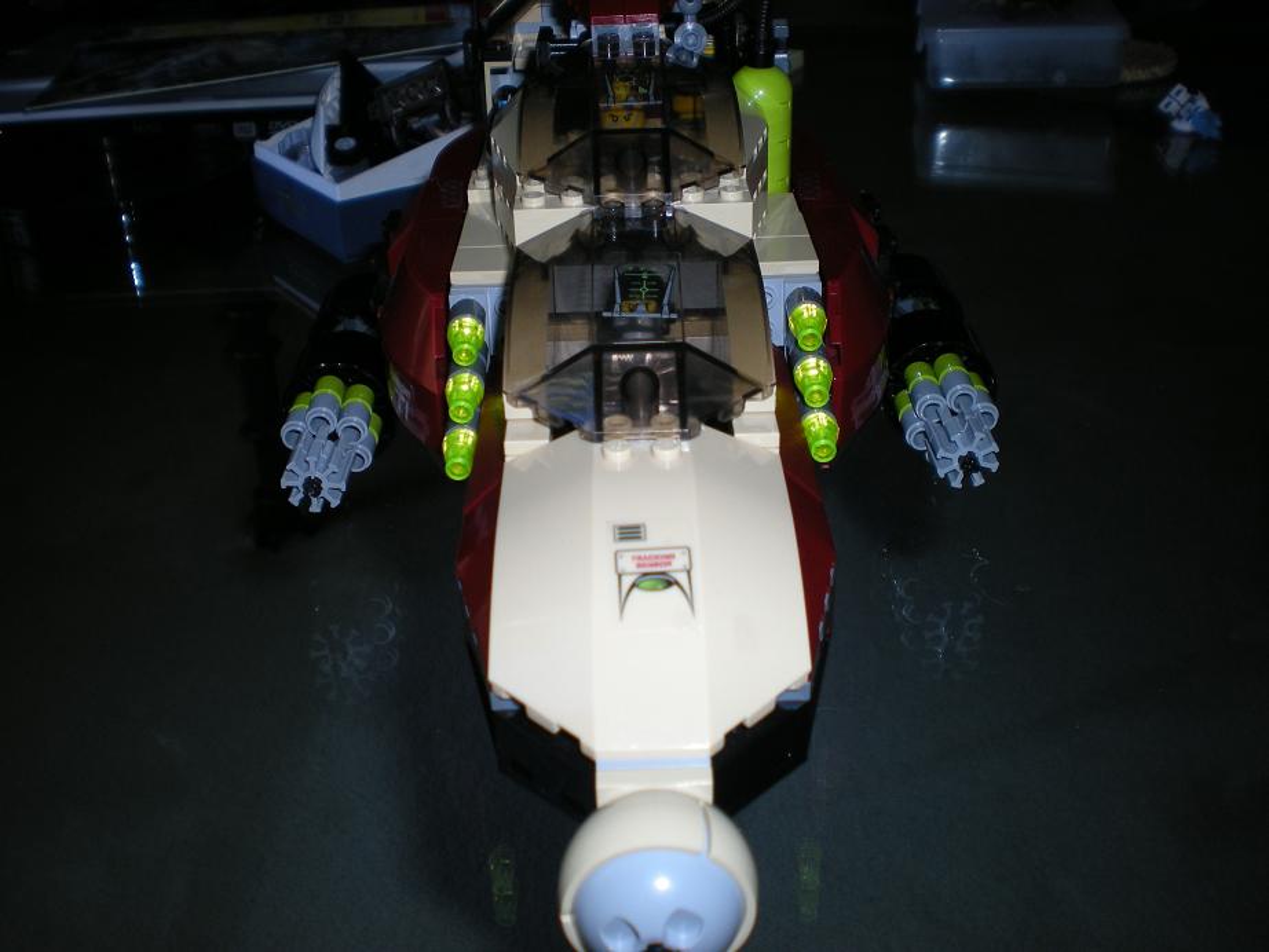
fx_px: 1393
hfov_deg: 49.0
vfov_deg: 37.7
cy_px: 476
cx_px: 634
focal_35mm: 38
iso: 64
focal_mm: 6.3
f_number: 3.1
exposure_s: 1/60
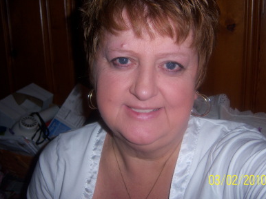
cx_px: 127
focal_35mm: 42
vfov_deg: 34.3
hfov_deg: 44.8
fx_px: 323
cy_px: 90
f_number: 2.8
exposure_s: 1/60
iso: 80
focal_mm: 7.5
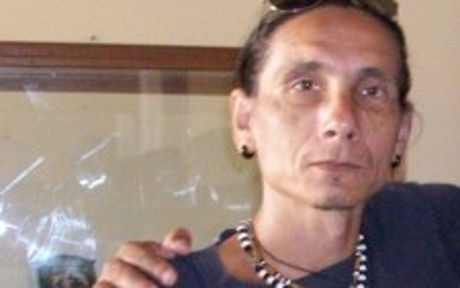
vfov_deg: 12.4
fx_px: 1317
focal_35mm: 105
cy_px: 270
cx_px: 619
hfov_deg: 18.3
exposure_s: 1/60
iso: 320
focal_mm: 5.7
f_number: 2.8
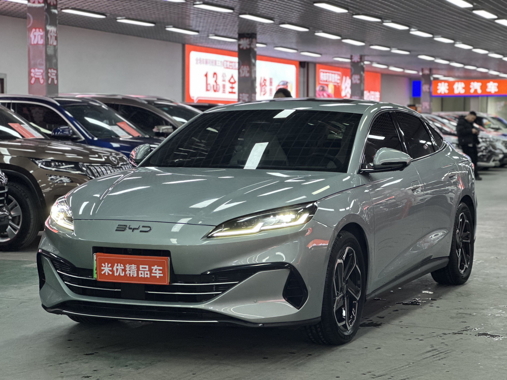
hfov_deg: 25.3
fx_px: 1128
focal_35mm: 77
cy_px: 190
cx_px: 254
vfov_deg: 19.1
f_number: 2.8
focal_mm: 9
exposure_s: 1/67
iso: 250
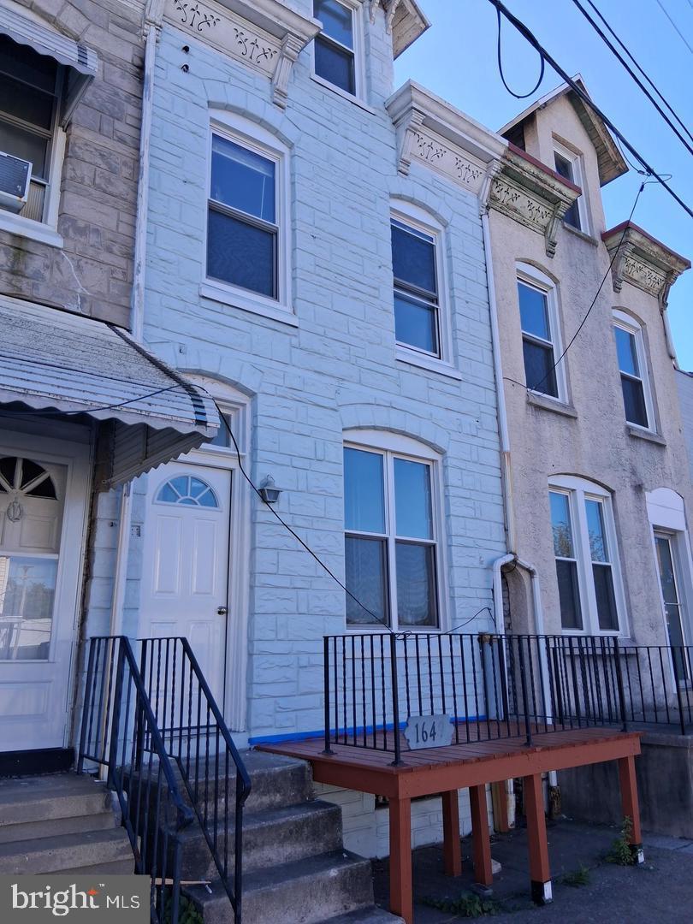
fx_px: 694
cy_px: 462
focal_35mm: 26
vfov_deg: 67.3
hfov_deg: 53.1
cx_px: 346
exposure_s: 1/260
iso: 25
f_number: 1.8
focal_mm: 3.98
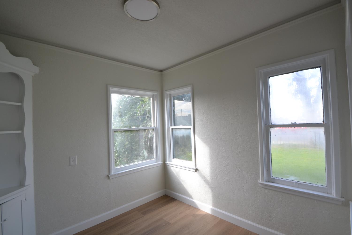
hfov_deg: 100.4
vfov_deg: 77.3
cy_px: 118
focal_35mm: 15
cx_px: 176
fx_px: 147
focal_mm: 10
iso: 280
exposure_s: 1/125
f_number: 5.6
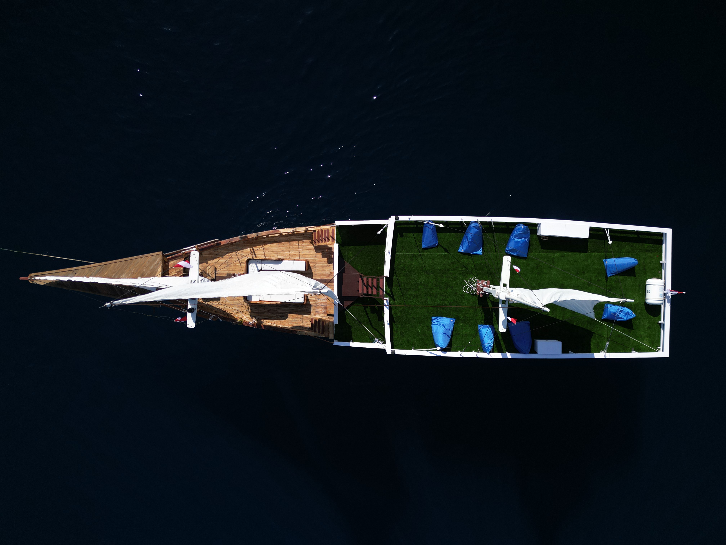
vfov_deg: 56.8
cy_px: 272
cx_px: 363
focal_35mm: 24
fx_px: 503
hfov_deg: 71.6
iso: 100
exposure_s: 1/2500
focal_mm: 6.72
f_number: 1.7
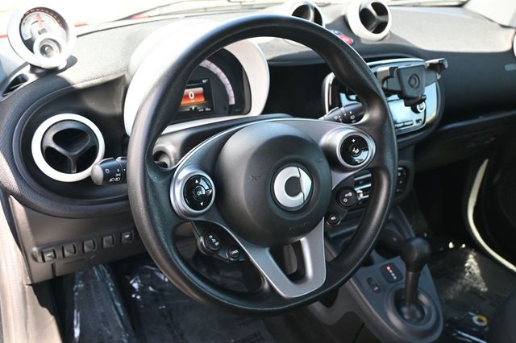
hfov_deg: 57.2
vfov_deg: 39.9
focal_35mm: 33
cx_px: 258
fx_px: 473
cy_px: 172
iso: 560
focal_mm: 22
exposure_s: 1/125
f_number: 4
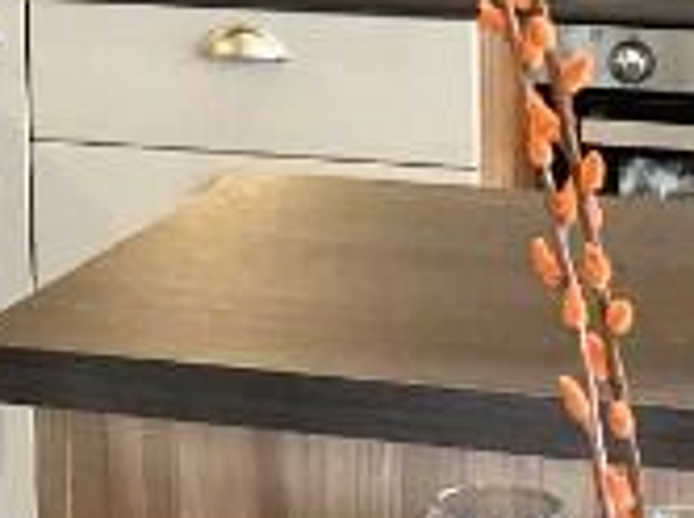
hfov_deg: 11.3
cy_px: -92
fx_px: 3463
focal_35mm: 173
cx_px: 8
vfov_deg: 8.5
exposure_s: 1/25
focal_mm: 3.99
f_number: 1.8
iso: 32
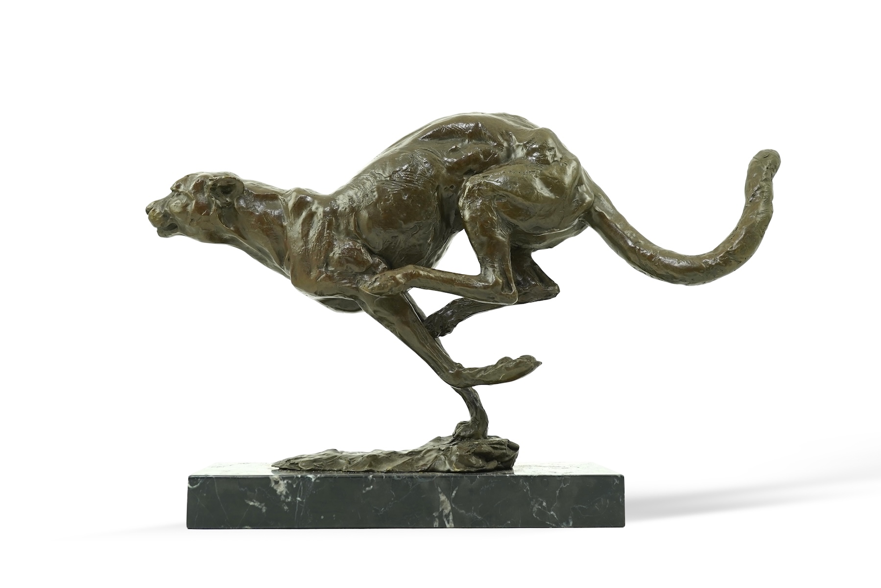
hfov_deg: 43.6
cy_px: 294
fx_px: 1101
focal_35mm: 45
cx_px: 440
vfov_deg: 29.9
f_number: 7.1
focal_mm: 30
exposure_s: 1/40
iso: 400
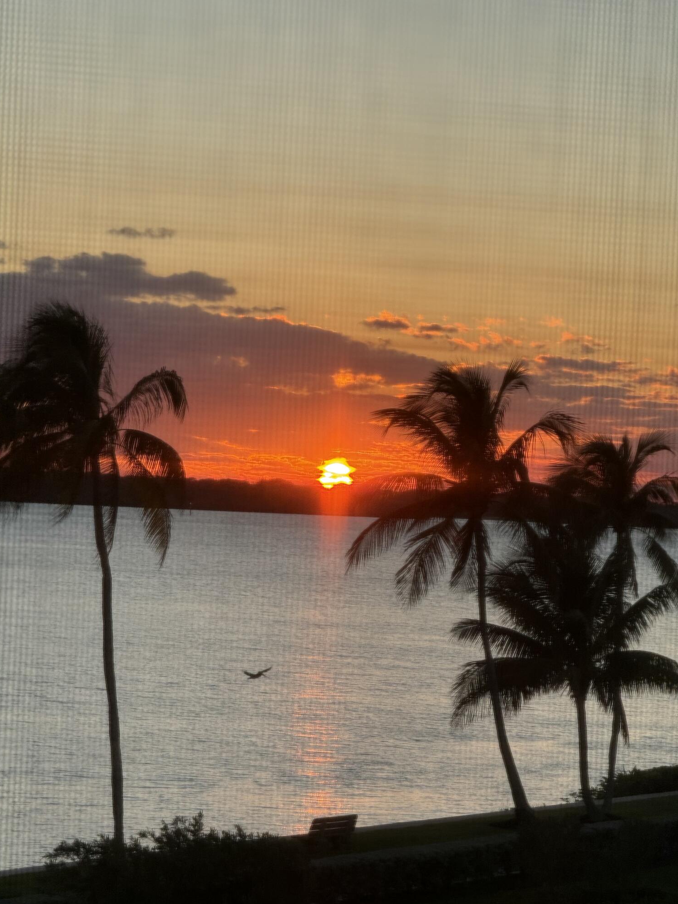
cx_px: 337
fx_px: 3159
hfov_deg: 12.3
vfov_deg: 16.3
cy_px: 454
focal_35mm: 121
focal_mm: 15.66
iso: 50
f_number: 2.8
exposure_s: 1/217
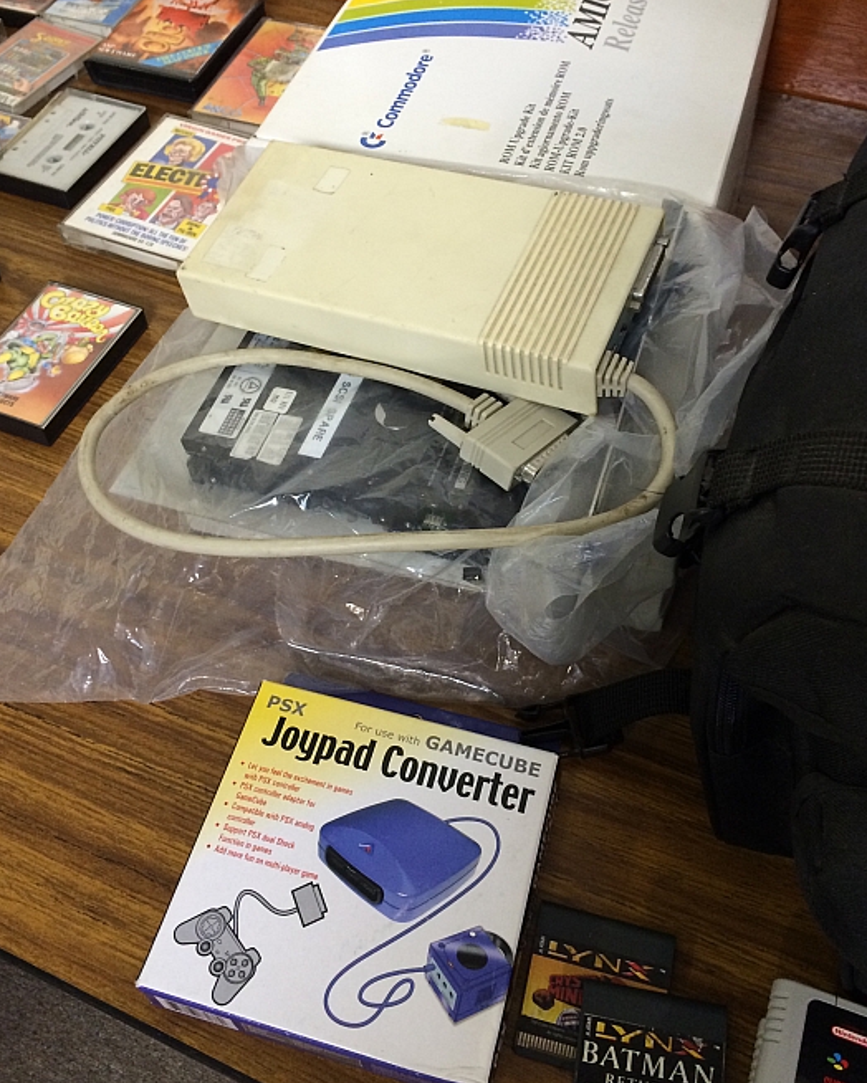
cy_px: 470
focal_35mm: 34
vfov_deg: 52.7
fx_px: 1091
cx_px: 438
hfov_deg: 43.4
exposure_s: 1/33
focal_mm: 4.12
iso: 200
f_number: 2.2
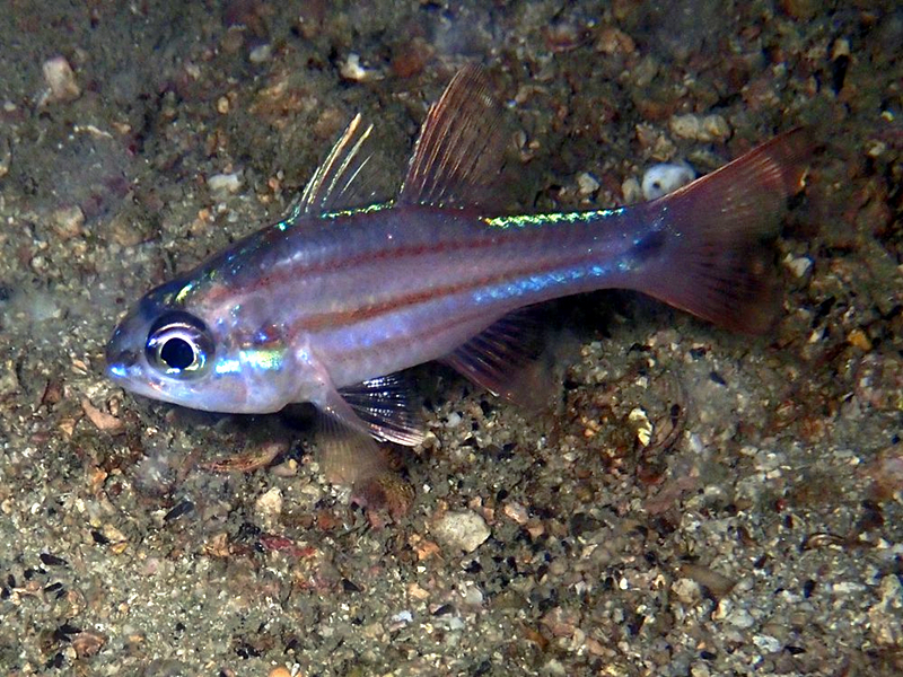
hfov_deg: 33.8
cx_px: 452
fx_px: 1487
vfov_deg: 25.7
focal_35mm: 57
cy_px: 338
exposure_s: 1/100
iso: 200
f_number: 5
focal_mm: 10.29
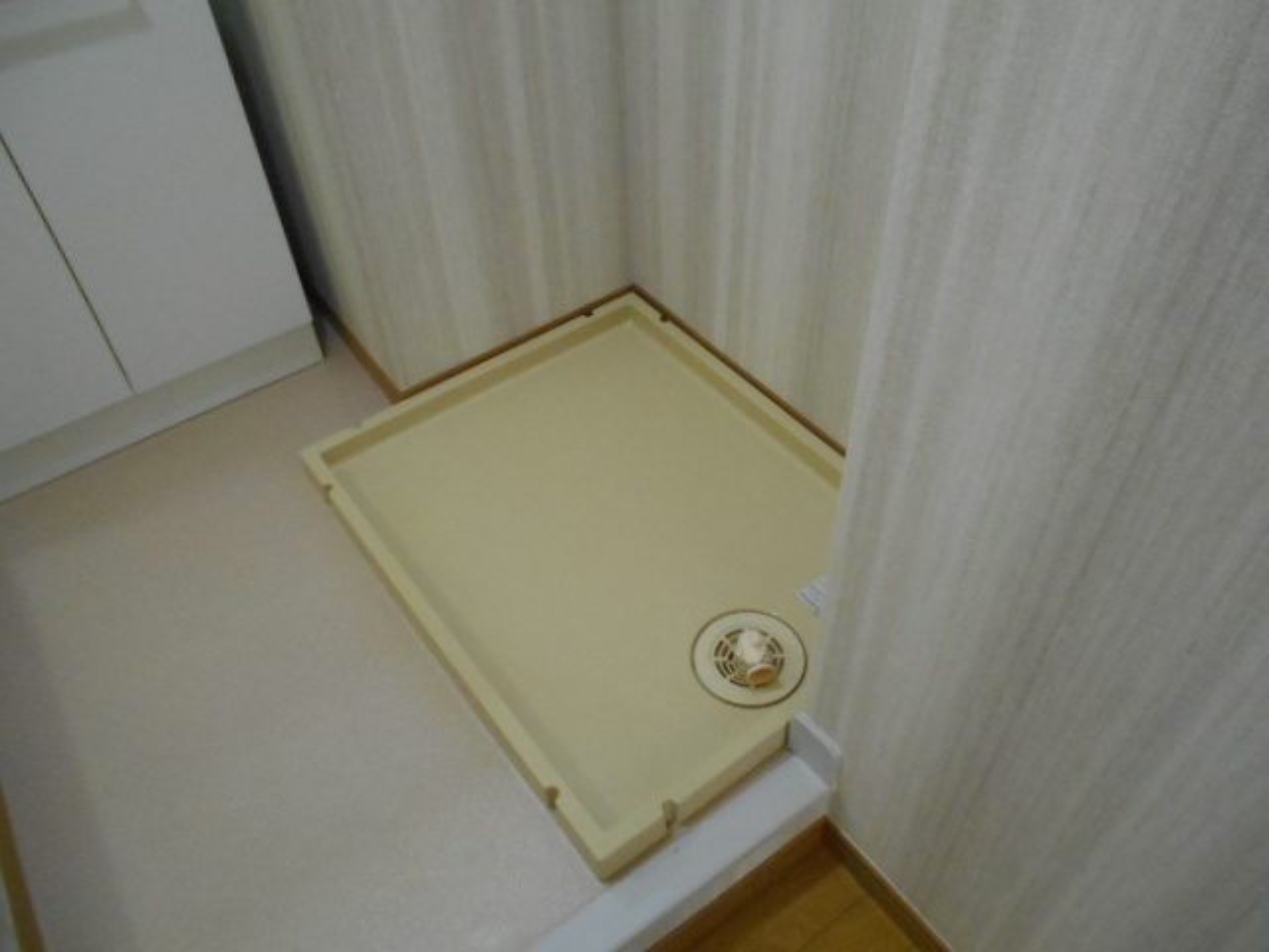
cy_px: 476
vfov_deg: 53.1
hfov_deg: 67.3
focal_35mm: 26
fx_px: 953
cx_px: 634
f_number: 3.2
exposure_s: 1/60
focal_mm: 4.6
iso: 800
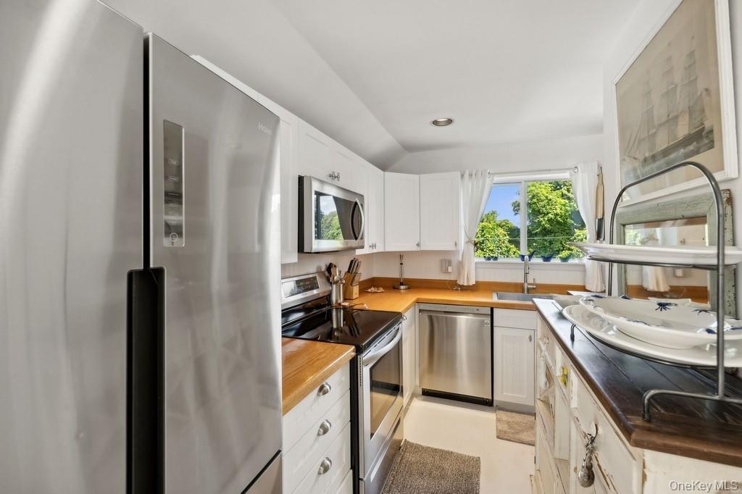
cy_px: 247
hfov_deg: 100.4
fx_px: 309
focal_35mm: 15
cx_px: 371
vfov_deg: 77.3
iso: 800
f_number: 8
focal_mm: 15
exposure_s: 1/125
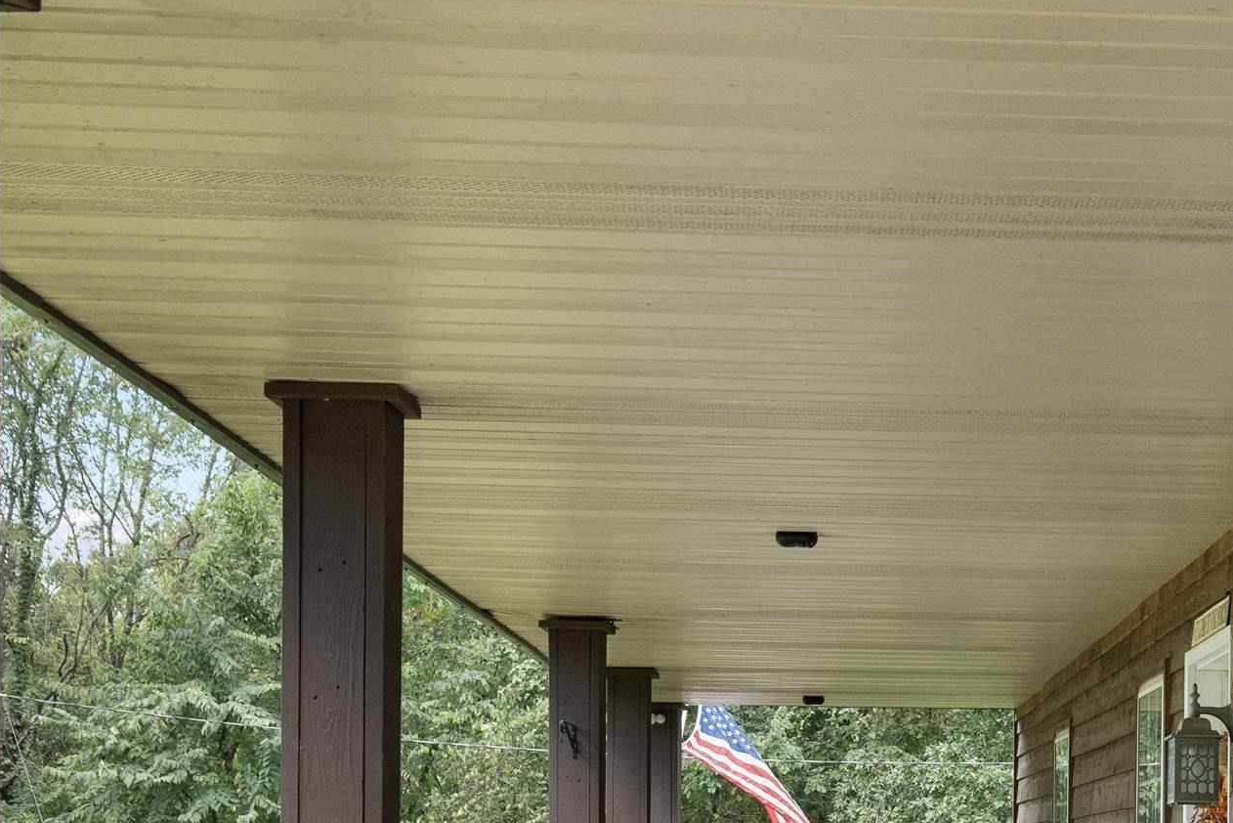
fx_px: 2501
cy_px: 917
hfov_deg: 27.2
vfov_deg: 18.0
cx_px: 981
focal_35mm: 73
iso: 640
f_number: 5.6
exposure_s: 1/125
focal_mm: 30
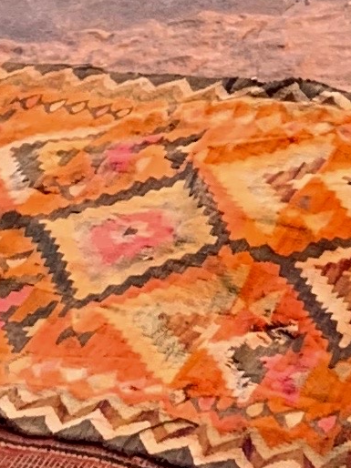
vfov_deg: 8.9
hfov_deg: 7.3
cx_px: 307
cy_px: -578
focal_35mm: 204
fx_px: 2760
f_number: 1.8
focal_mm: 4.25
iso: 50
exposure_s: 1/121
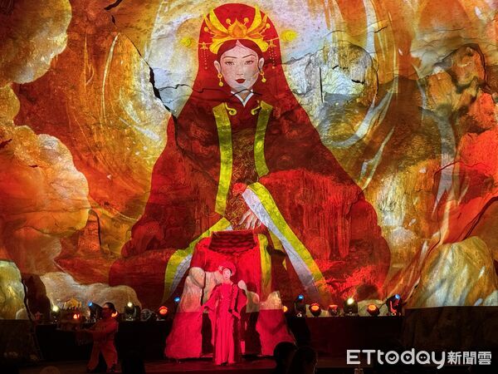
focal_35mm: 48
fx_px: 691
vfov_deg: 30.3
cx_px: 249
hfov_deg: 39.7
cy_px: 187
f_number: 1.78
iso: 400
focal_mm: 6.76
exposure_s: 1/40
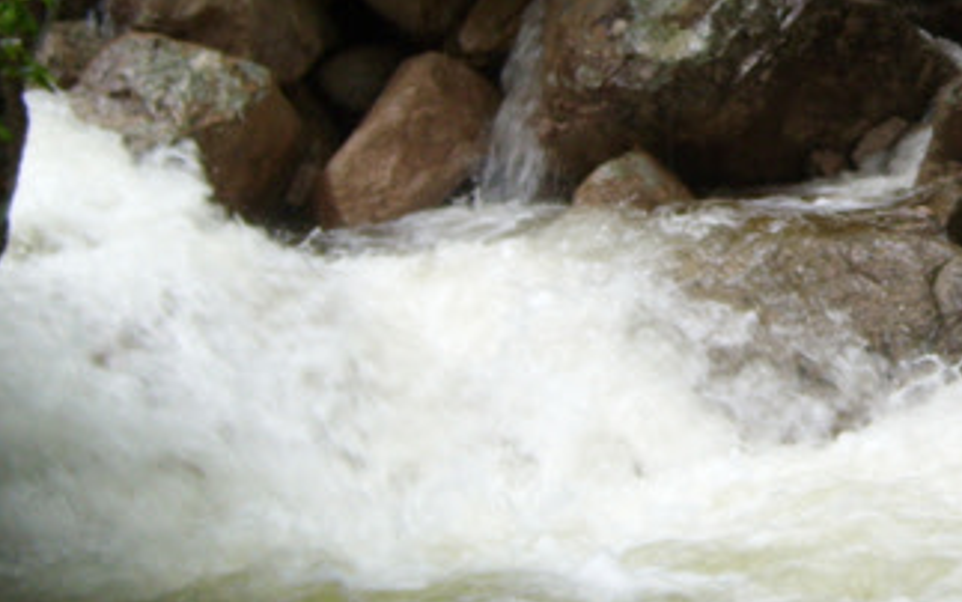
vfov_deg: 14.1
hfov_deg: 21.7
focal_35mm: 92
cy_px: 51
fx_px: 2412
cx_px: 968
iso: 50
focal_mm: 5.8
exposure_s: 1/67
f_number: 2.8
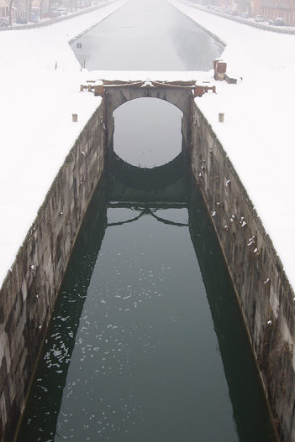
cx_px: 150
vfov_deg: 47.4
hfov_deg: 32.6
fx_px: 504
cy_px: 213
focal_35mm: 41
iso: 200
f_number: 8
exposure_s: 1/30
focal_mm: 24
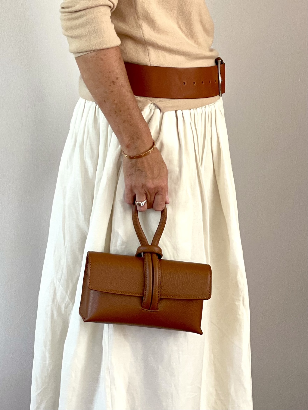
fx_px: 759
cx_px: 154
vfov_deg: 30.3
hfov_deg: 22.9
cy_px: 205
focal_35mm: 64
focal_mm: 7.5
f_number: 2.2
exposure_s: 1/121
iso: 125
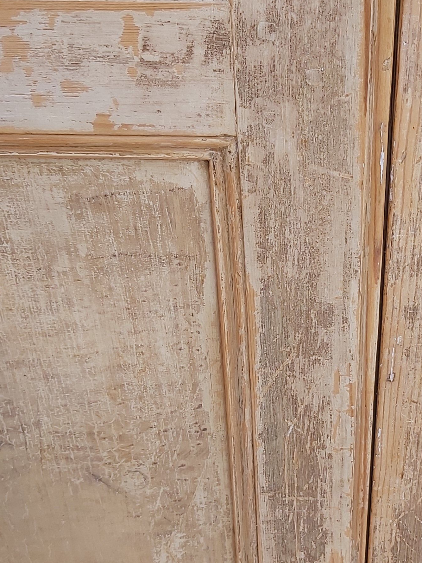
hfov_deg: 24.2
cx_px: 371
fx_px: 959
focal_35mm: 59
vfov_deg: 32.6
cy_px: 328
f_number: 1.7
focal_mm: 3.92
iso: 64
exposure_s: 1/252
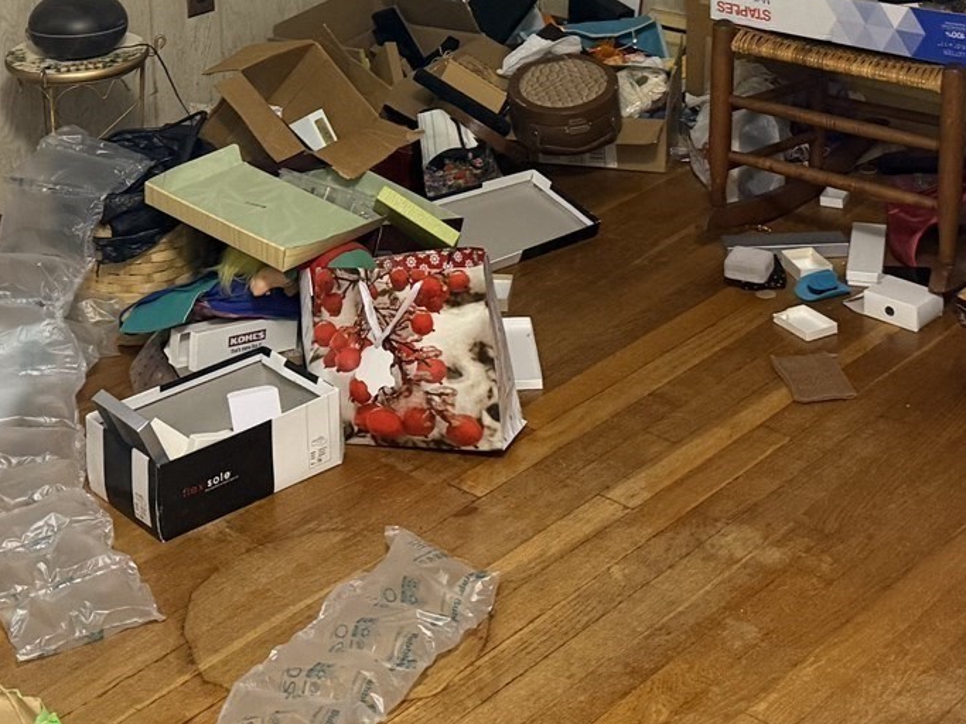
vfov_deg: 18.7
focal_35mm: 72
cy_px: -260
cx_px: 379
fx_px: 2009
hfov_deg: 27.0
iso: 250
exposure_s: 1/60
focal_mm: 6.76
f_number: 1.78
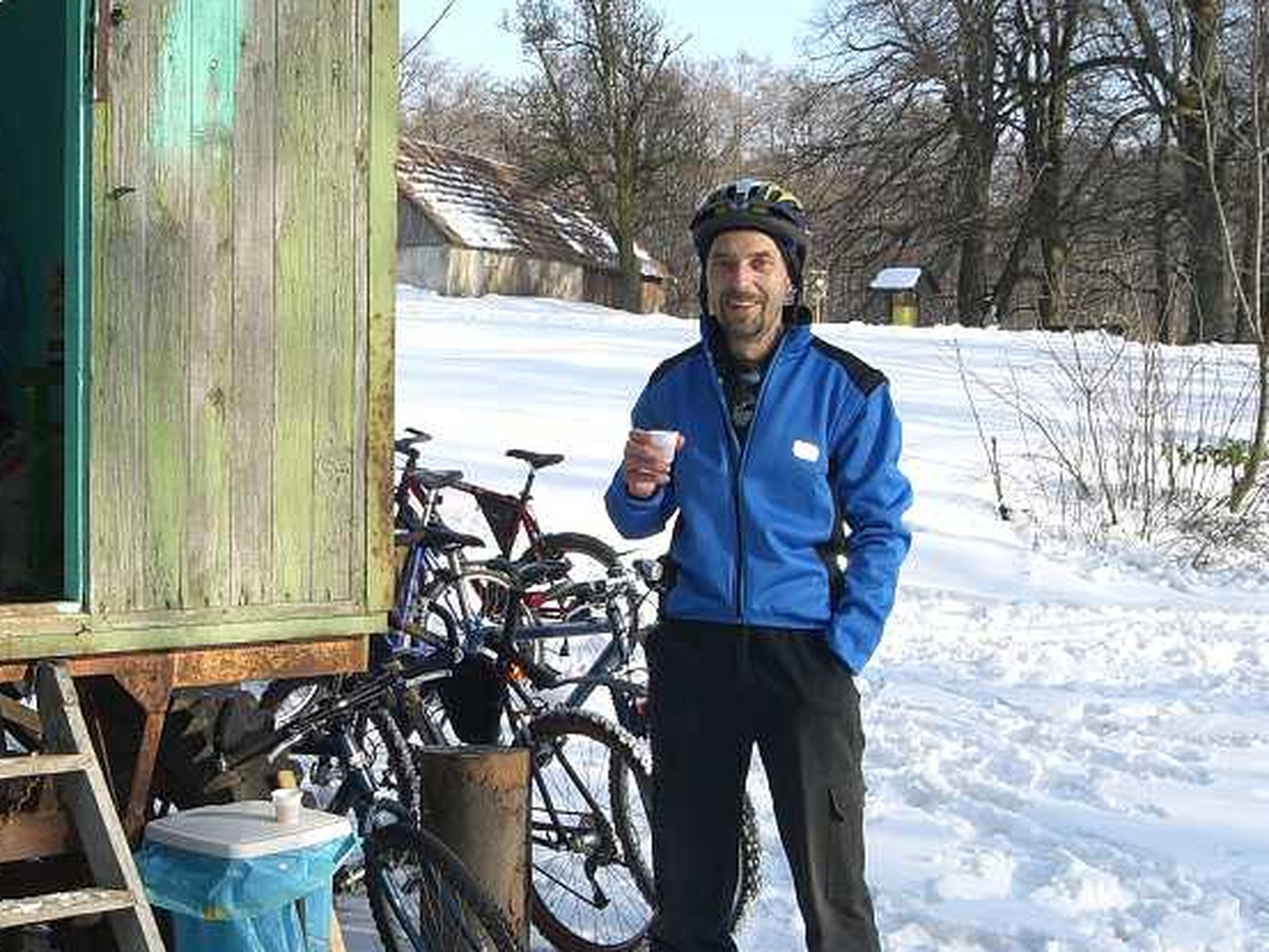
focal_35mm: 55
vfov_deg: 26.5
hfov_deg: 34.6
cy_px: 596
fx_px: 2017
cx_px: 425
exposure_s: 1/200
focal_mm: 6.3
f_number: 4.4
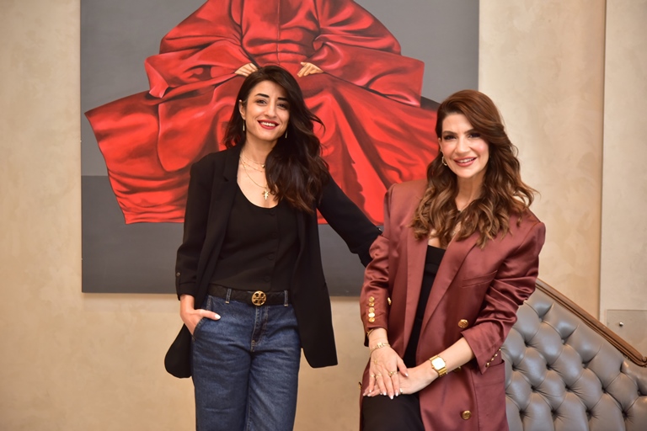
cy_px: 216
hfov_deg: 30.5
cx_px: 324
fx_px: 1186
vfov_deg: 20.6
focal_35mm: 66
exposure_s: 1/100
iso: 800
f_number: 4
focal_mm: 66
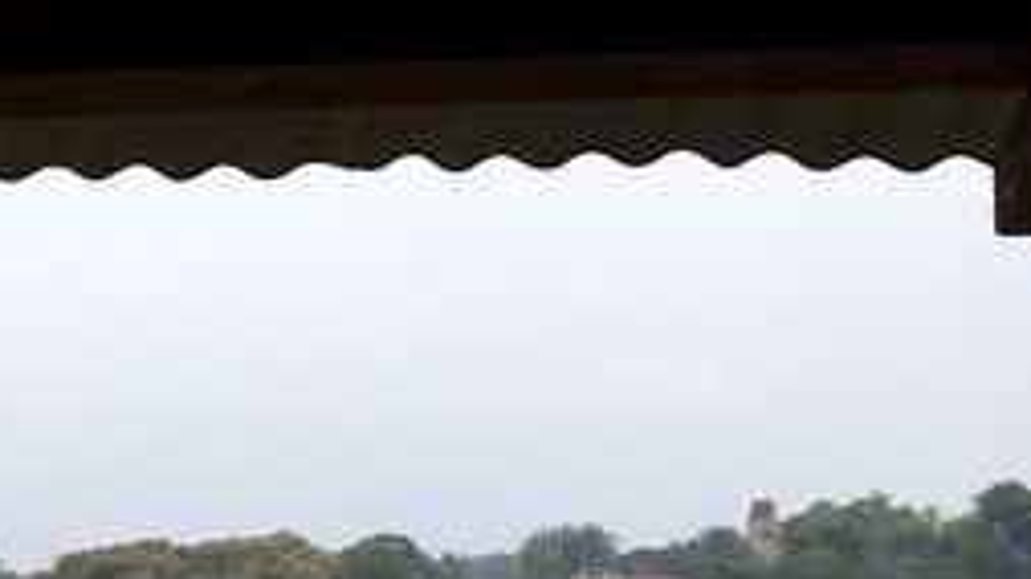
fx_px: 4344
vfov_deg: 7.4
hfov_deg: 10.2
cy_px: 1097
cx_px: -1972
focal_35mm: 159
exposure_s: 1/200
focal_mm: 24
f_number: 11
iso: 800
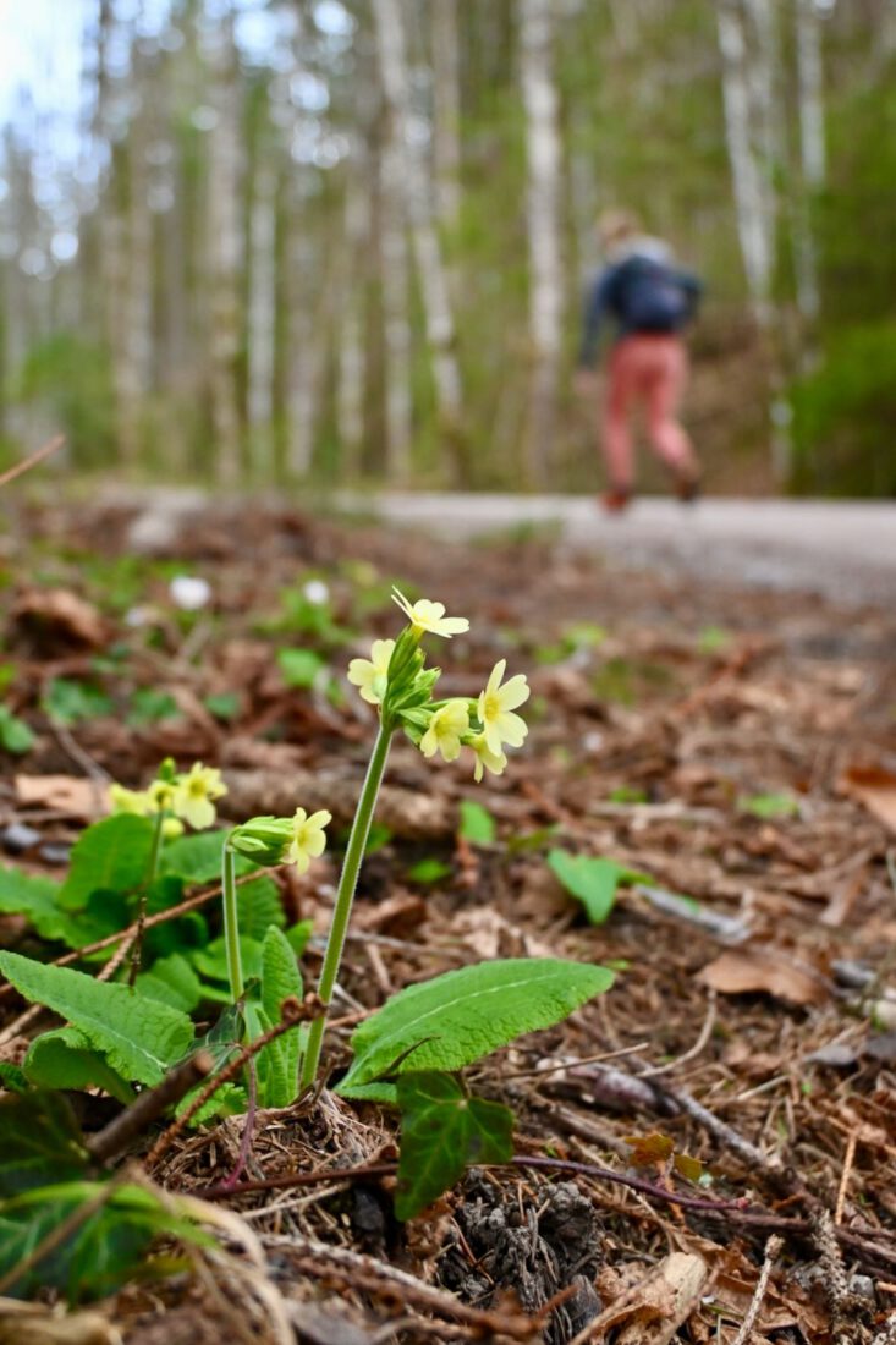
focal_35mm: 34
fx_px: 1288
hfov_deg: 38.3
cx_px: 448
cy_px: 672
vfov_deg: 55.1
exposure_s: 1/160
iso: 400
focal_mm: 23
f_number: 4.2
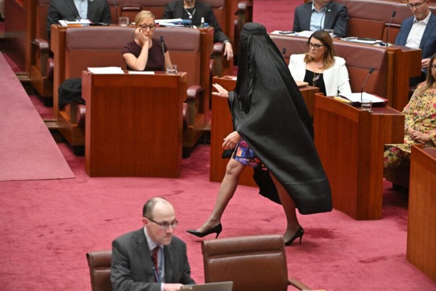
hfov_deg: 10.3
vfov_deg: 6.9
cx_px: 218
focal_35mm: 200
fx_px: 2422
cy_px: 146
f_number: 4
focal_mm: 200
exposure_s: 1/320
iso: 5000
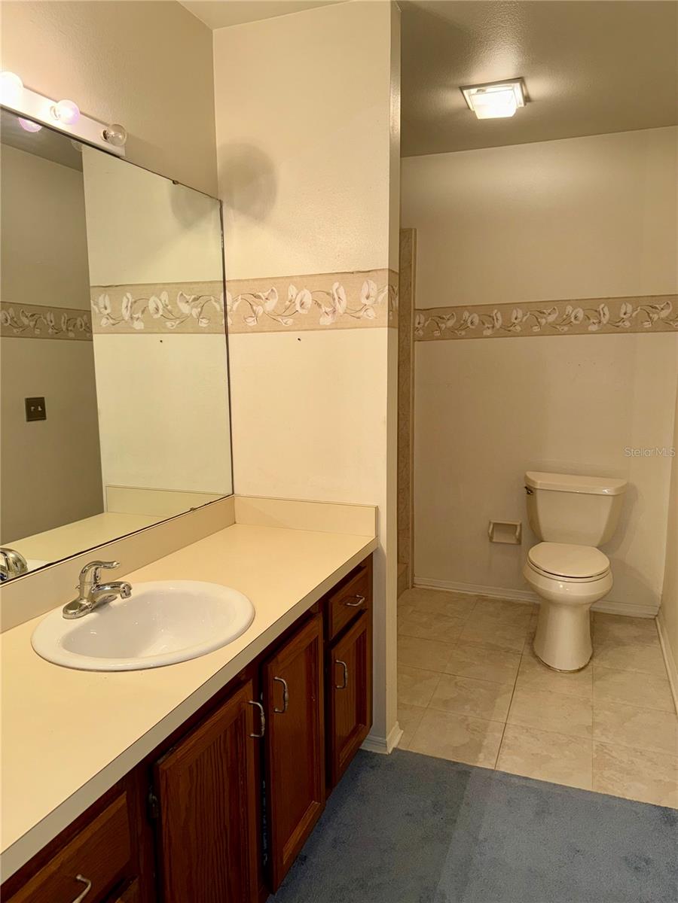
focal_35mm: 24
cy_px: 452
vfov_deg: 71.6
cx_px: 339
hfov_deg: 56.8
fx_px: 627
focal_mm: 6.76
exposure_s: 1/49
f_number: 1.78
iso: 64
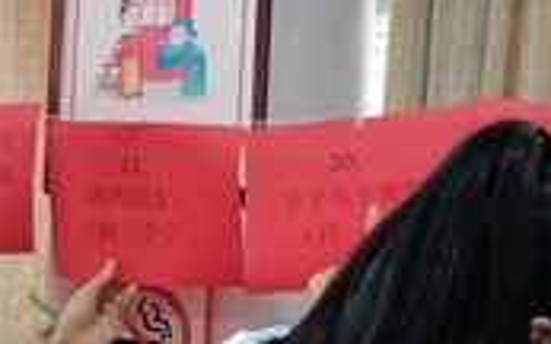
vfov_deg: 12.8
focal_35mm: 102
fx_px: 1531
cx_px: 274
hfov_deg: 20.4
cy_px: 274
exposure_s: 1/33.3
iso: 400
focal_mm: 5.58
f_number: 1.8
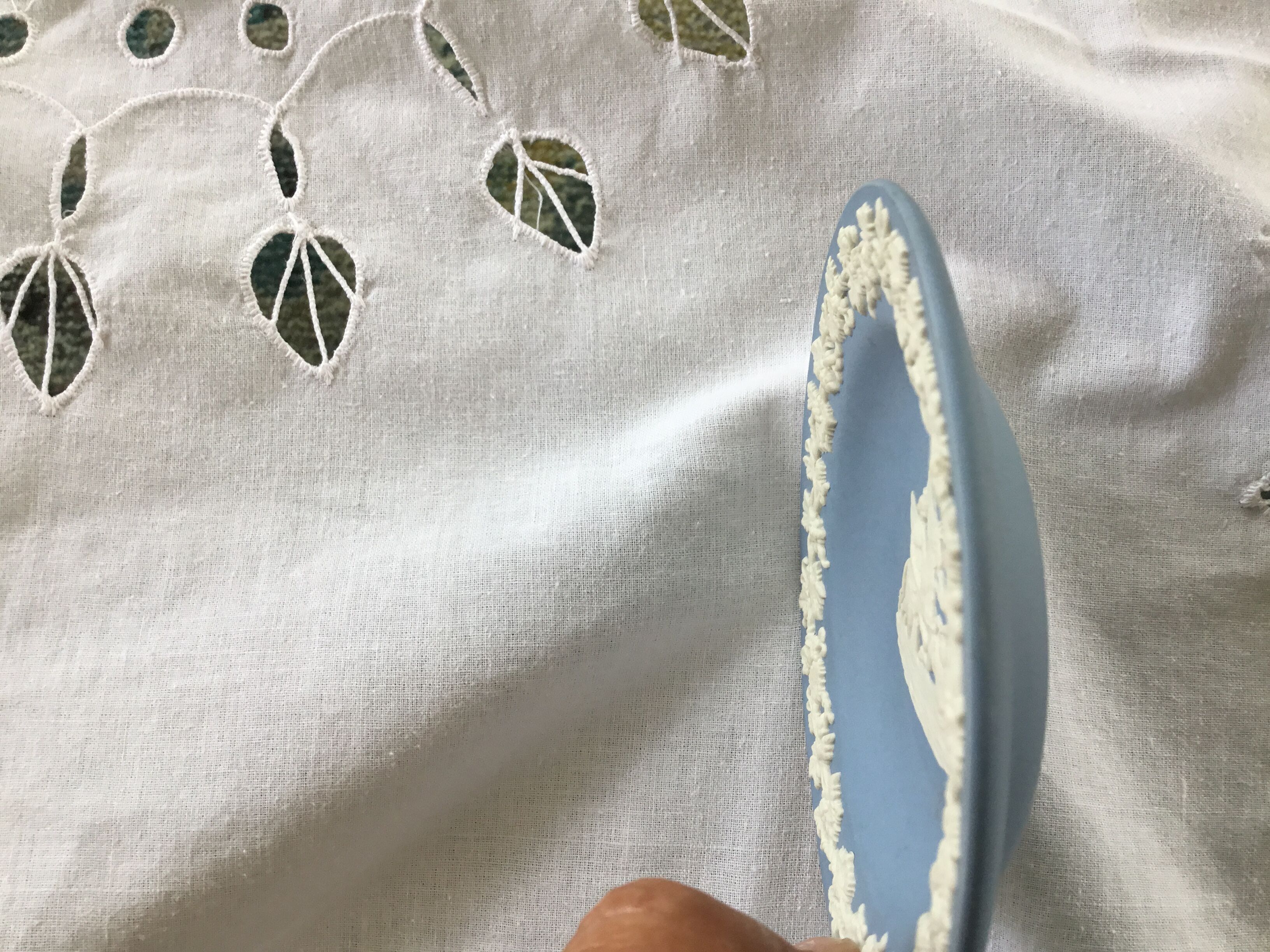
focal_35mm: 31
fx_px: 1137
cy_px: 476
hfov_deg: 58.4
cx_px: 635
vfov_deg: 45.4
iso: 40
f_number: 2.4
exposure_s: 1/100
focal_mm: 3.3
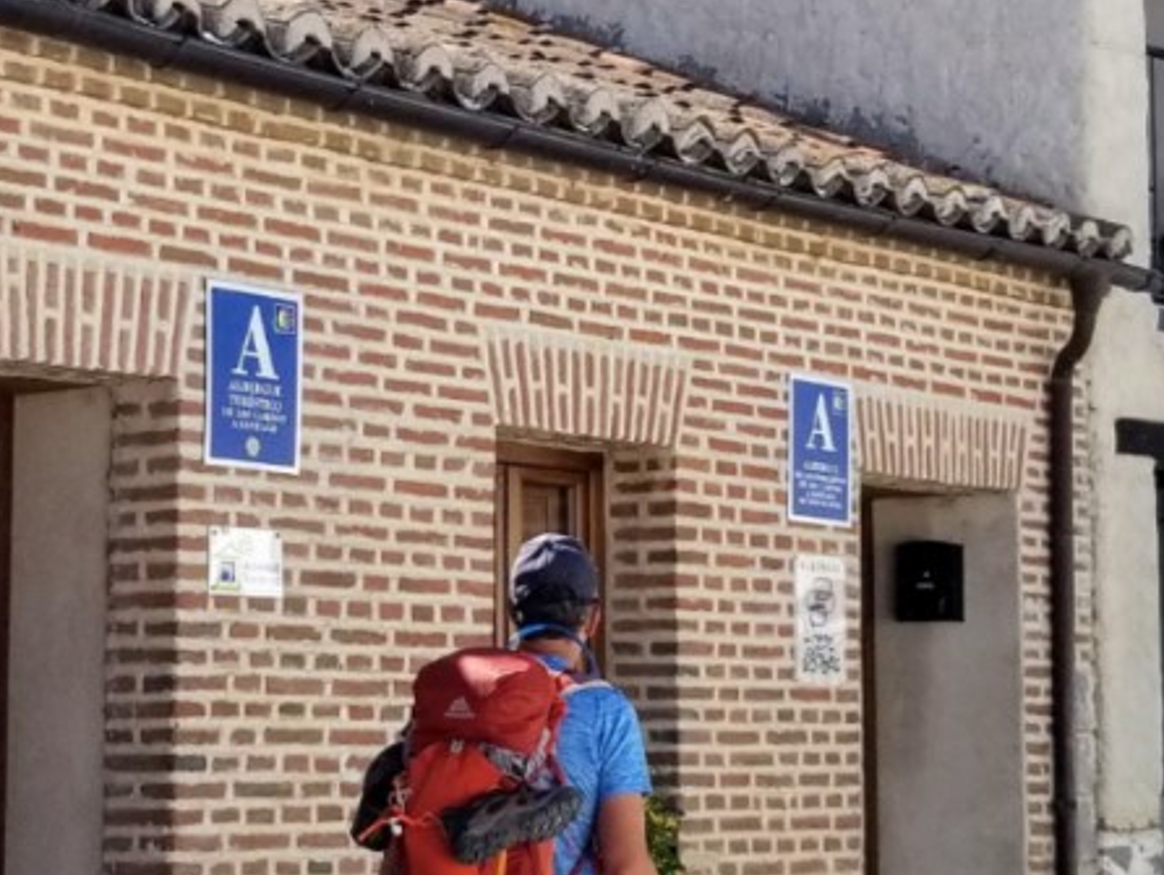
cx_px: 377
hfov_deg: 20.8
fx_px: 3163
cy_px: 316
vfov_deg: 15.7
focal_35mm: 94
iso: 50
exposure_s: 1/2488
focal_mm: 4.3
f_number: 1.7
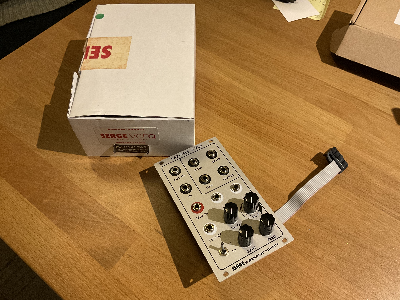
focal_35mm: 29
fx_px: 335
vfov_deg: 48.2
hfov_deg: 61.7
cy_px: 150
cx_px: 200
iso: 200
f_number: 1.8
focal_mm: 3
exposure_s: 1/50
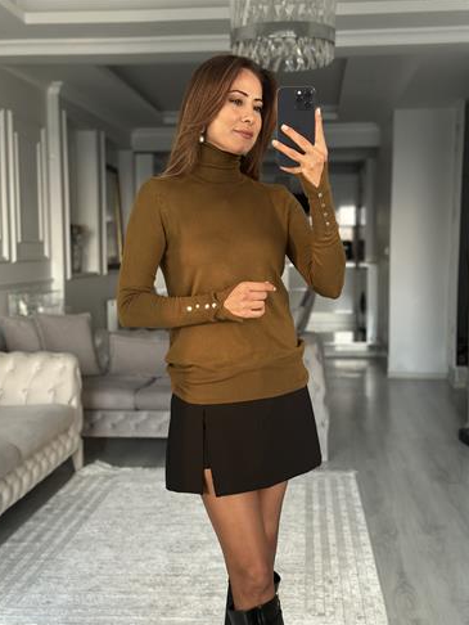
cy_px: 323
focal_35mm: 50
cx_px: 230
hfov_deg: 29.1
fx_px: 902
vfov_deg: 38.2
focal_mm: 6.86
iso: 250
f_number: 1.78
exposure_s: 1/60
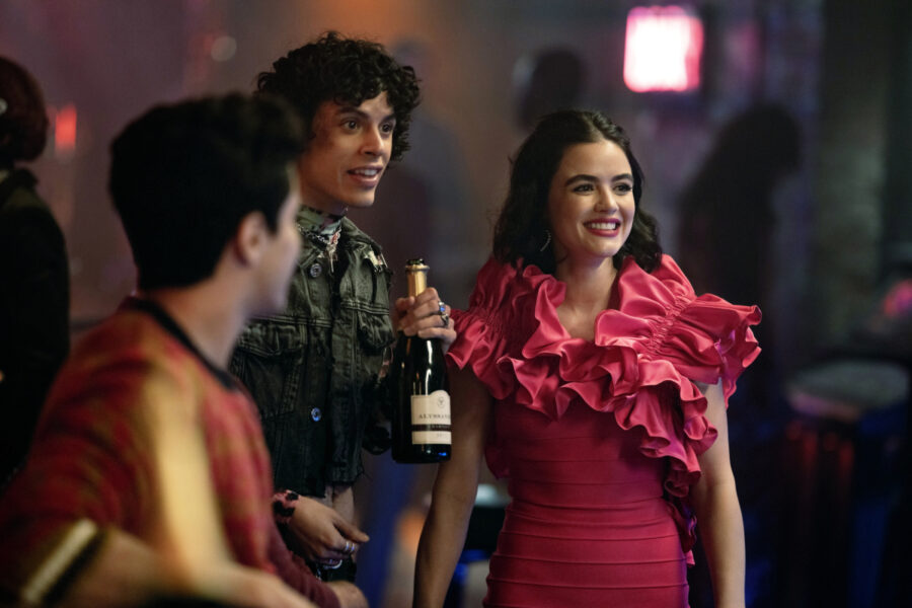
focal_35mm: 135
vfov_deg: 10.2
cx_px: 456
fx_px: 3420
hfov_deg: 15.2
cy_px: 304
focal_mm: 135
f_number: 1.8
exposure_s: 1/160
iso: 3200
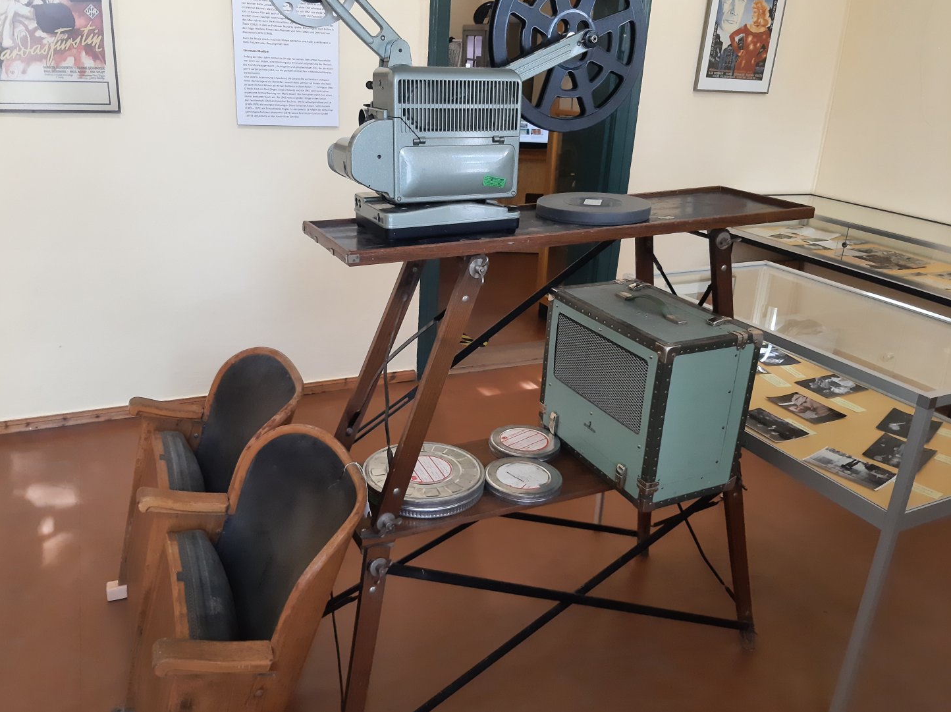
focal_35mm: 27
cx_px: 461
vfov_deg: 51.3
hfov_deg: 65.3
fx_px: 741
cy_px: 343
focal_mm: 3.93
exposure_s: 1/50
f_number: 1.7
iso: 200
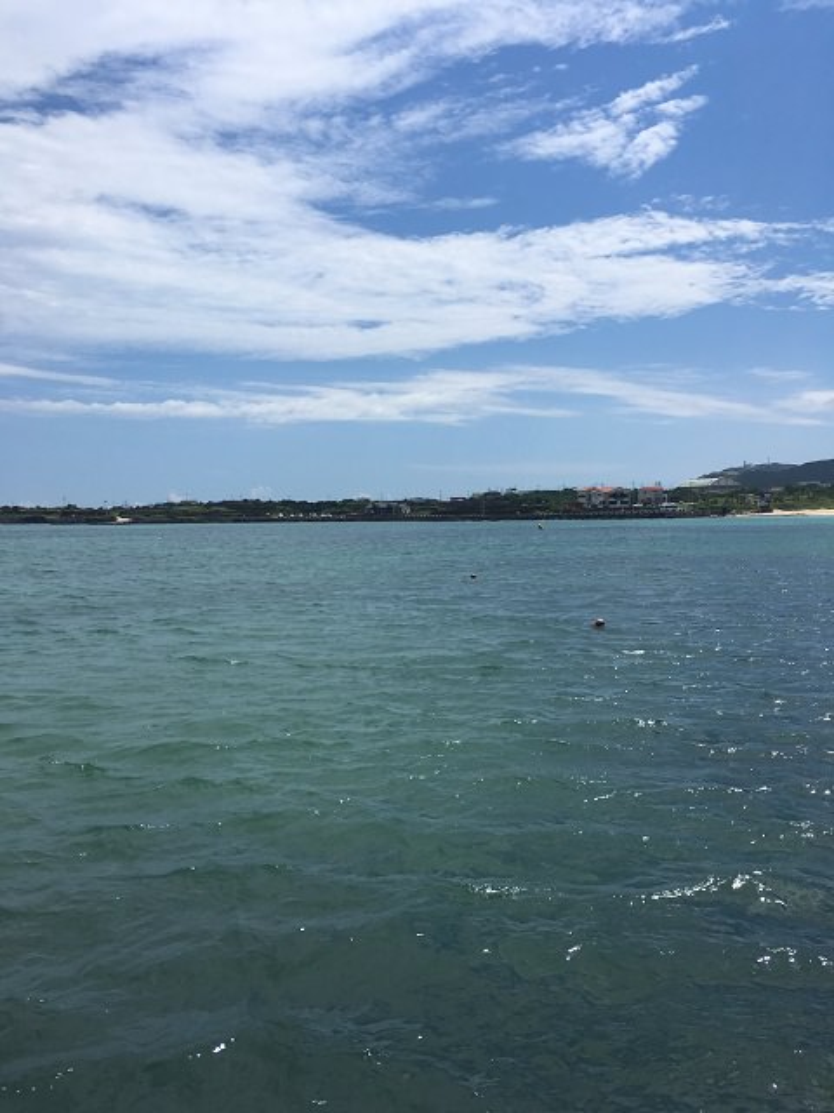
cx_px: 417
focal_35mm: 29
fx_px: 932
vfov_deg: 61.7
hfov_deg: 48.2
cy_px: 556
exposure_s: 1/3663
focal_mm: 4.15
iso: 25
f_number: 2.2
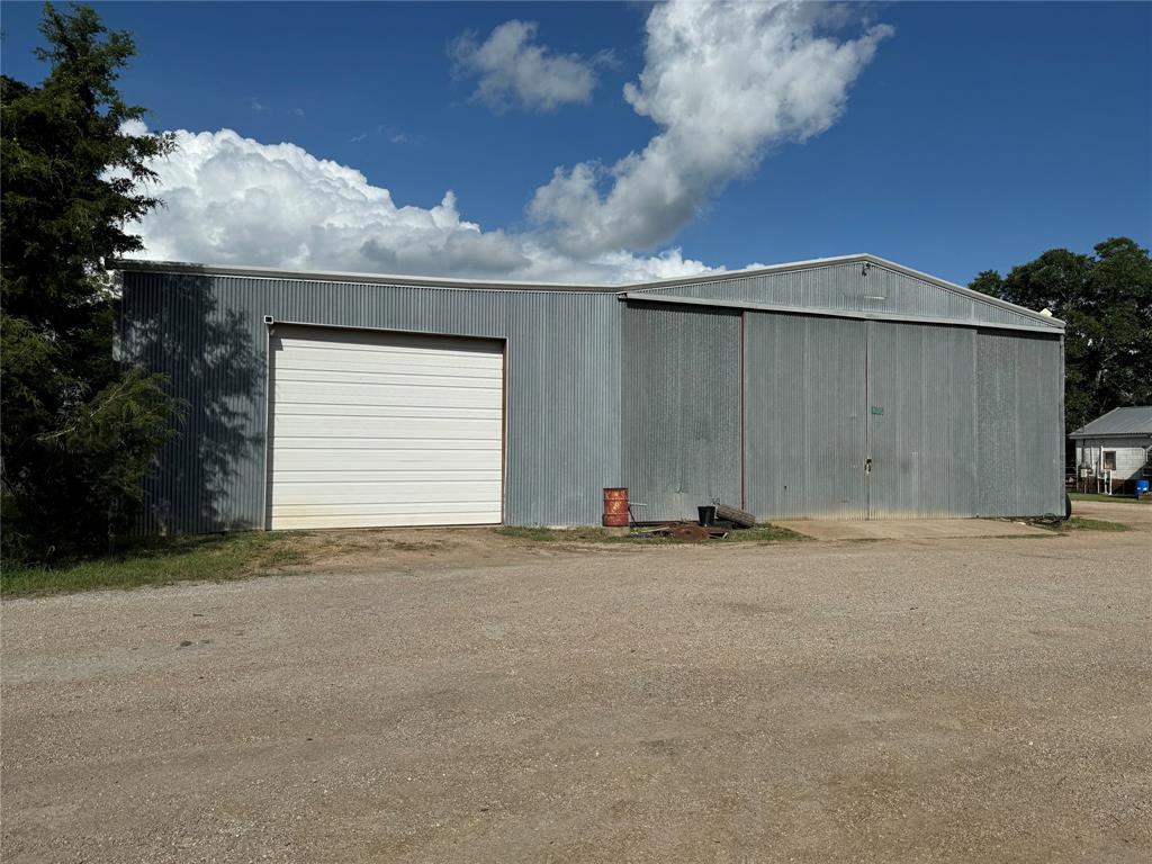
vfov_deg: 56.8
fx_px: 799
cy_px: 432
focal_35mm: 24
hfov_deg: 71.6
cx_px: 576
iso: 80
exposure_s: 1/12346
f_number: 1.78
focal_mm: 6.76
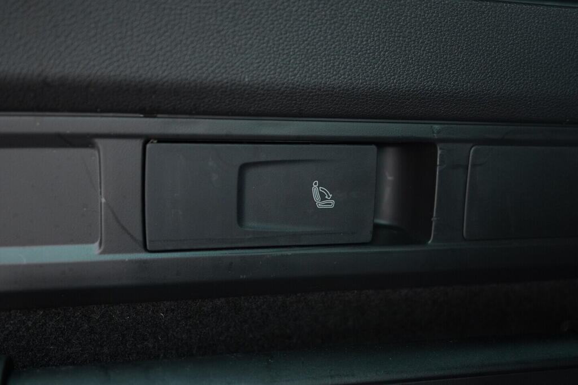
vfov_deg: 36.9
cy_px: 192
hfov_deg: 53.1
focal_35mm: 36
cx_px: 289
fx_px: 578
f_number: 2.8
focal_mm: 24
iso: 1000
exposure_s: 1/40
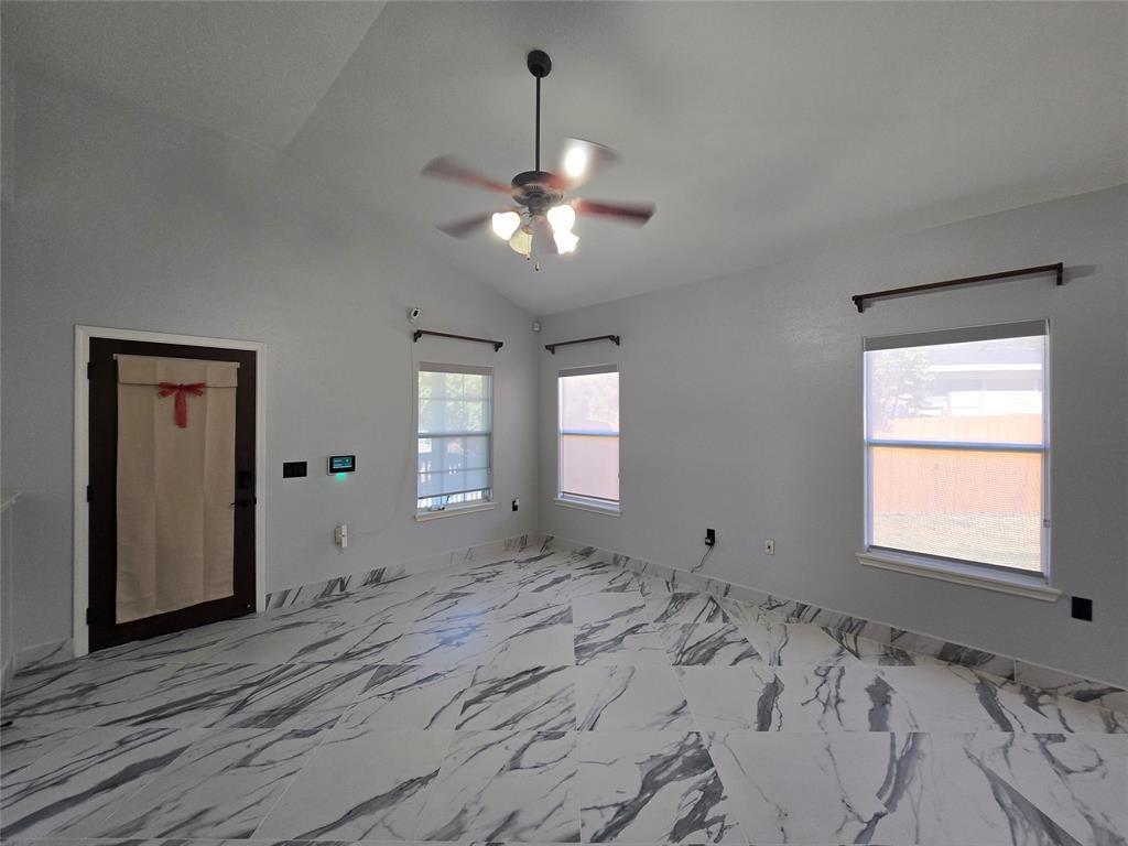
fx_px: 424
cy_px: 423
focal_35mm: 13
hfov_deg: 106.2
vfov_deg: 89.9
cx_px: 564
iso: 80
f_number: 2.2
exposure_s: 1/60
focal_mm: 2.2
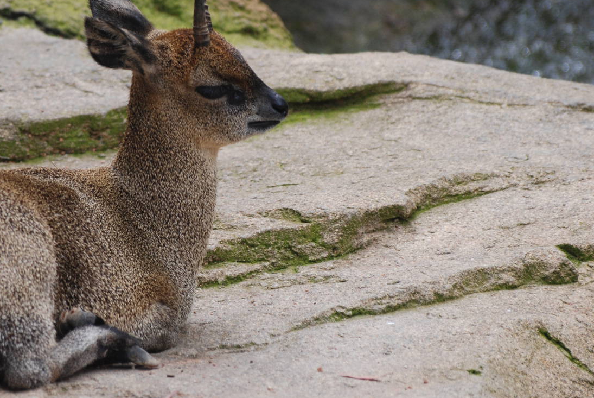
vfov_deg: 2.9
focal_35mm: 482
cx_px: 178
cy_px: 139
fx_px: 7962
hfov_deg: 4.3
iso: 320
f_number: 5.3
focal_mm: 220
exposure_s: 1/500
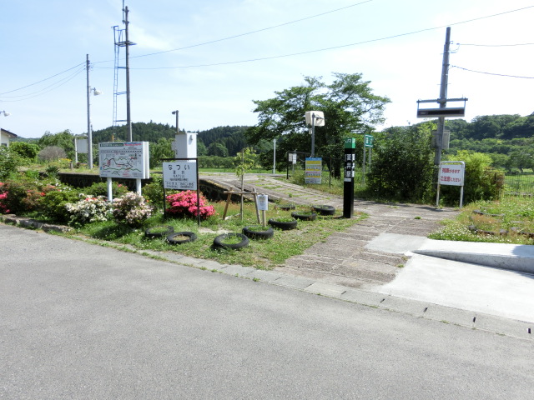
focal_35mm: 25
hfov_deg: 69.4
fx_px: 386
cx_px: 267
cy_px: 200
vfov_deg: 54.9
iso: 80
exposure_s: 1/640
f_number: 3.5
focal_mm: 4.5
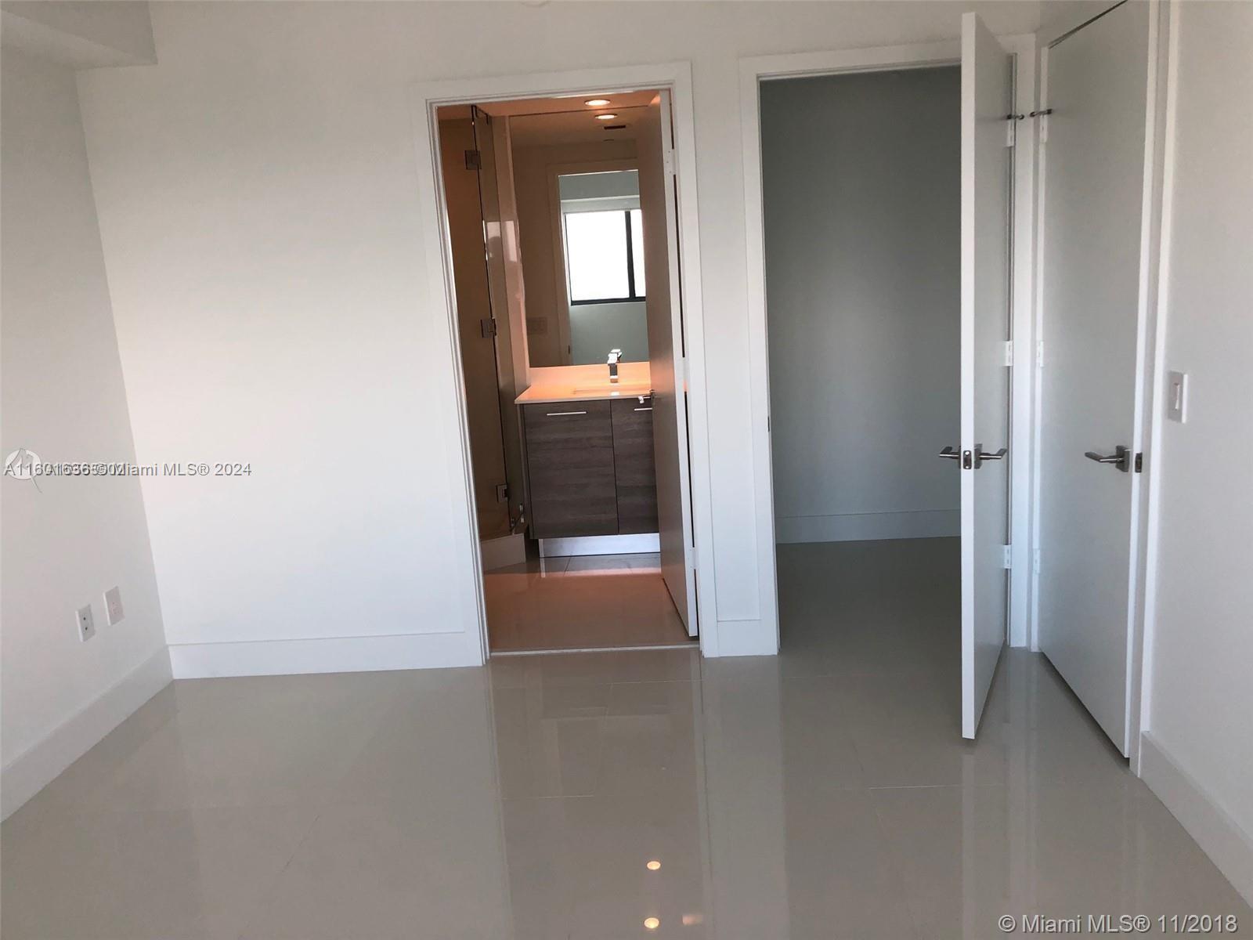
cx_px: 626
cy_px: 470
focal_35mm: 28
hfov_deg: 63.4
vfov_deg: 49.7
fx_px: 1014
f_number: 1.8
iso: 64
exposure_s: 1/120
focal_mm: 4
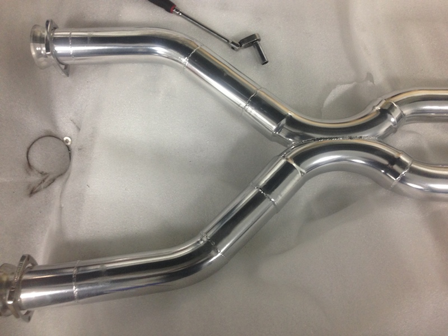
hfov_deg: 55.4
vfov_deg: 42.9
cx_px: 224
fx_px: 427
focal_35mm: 33
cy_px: 168
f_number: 2.4
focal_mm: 4.12
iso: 125
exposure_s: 1/20
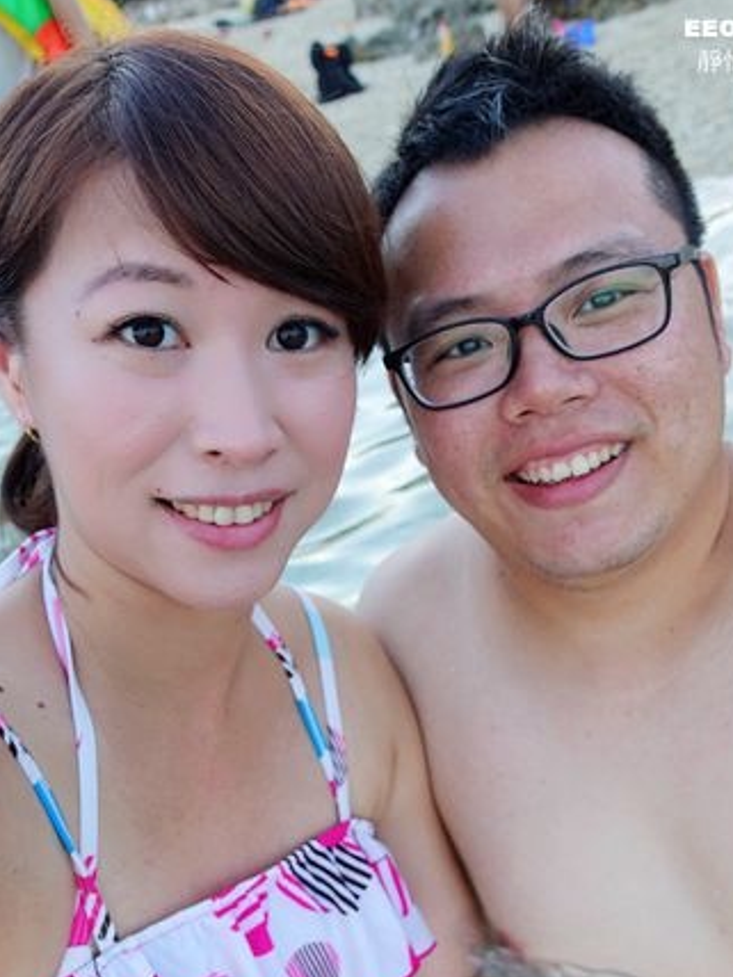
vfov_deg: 52.4
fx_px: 988
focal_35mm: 35
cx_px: 382
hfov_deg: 40.7
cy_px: 573
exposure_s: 1/50
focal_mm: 8.8
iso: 125
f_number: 2.8
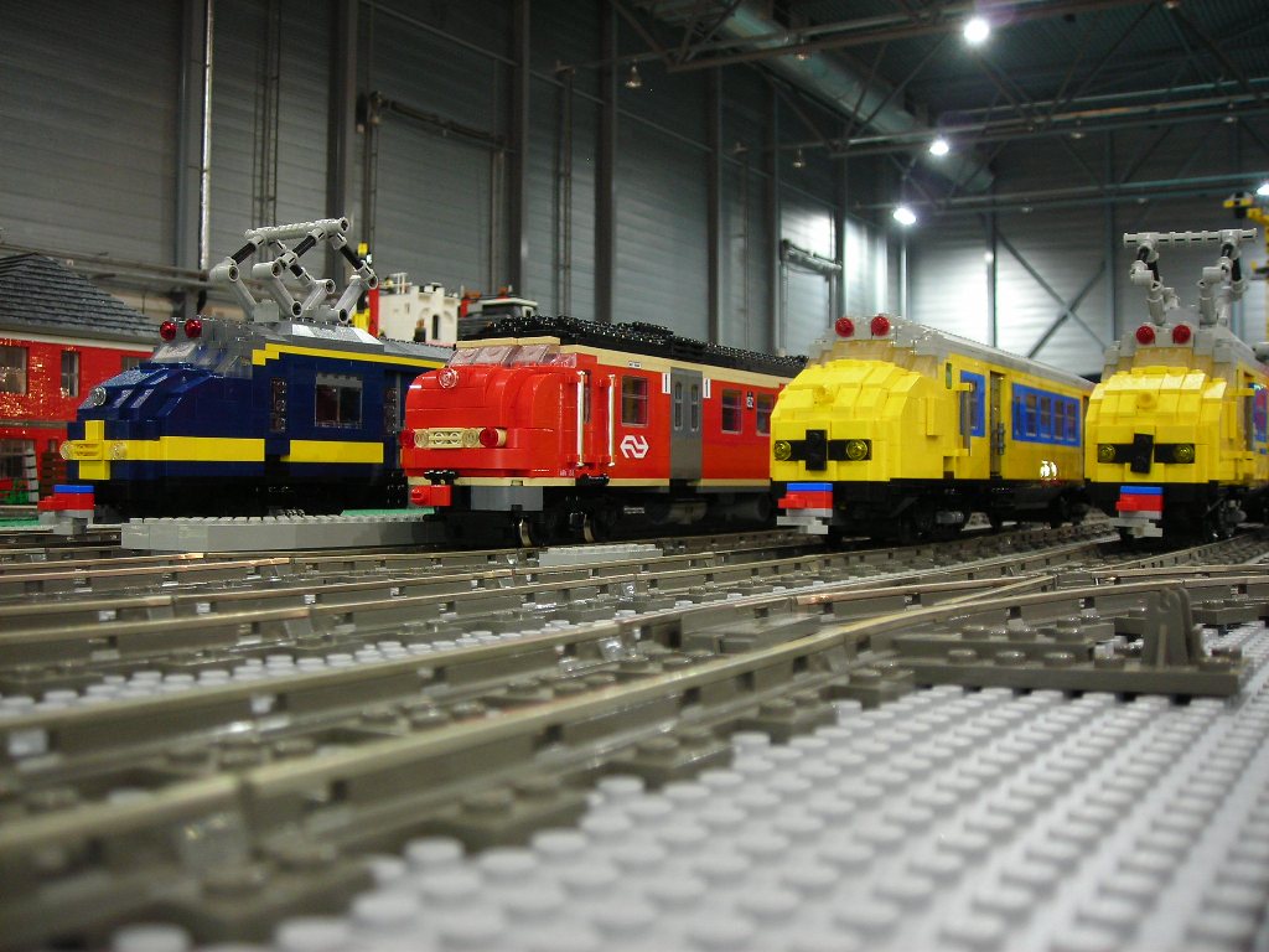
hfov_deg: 49.0
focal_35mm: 38
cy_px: 476
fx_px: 1393
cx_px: 634
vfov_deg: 37.7
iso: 100
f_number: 3.2
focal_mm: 6.3
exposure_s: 1/1.5
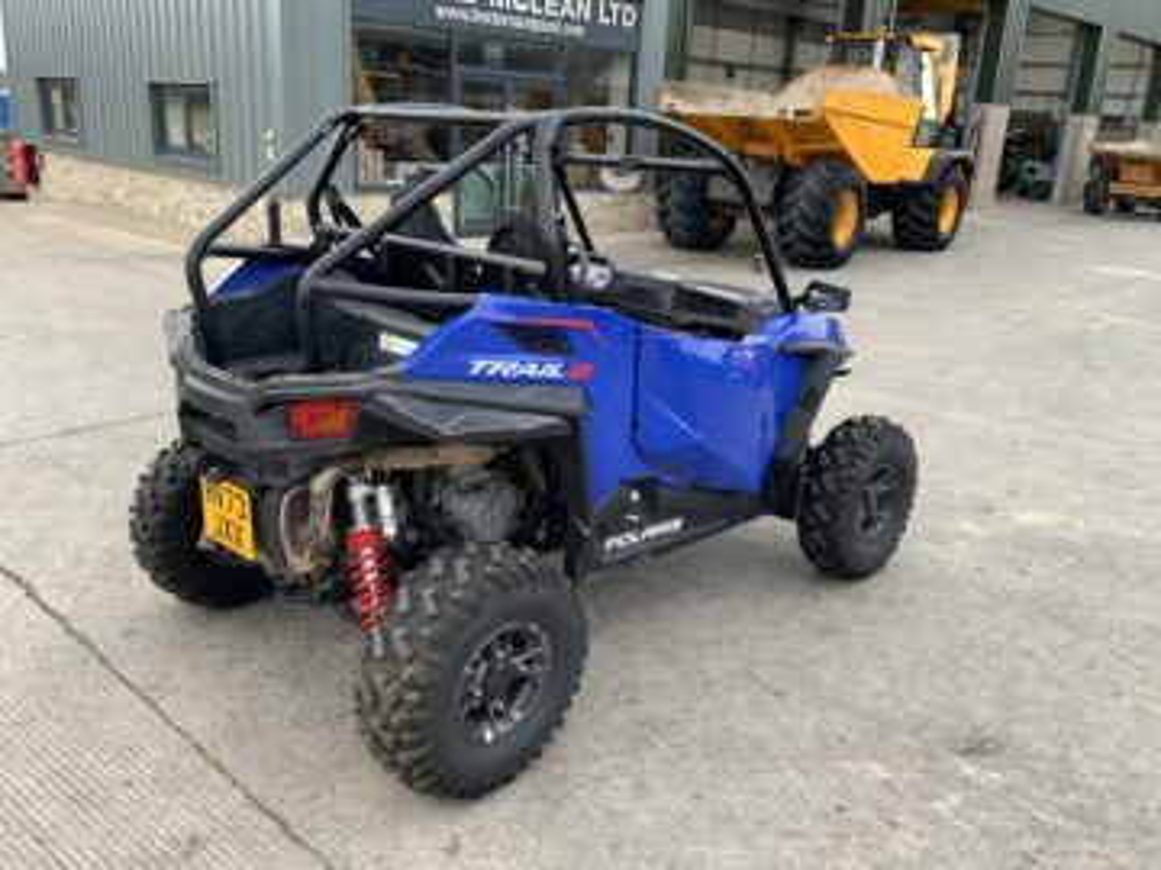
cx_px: 580
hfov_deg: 61.7
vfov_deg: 48.2
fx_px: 973
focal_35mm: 29
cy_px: 435
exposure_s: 1/122
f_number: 1.8
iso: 50
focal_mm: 3
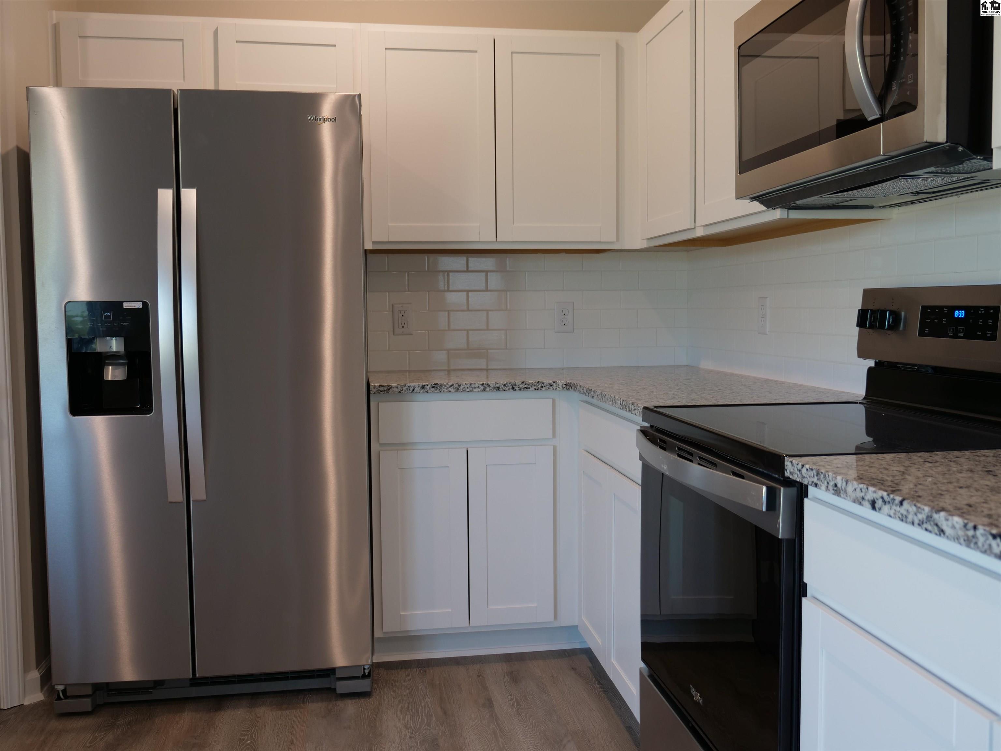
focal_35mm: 32
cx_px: 500
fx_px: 925
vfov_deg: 44.2
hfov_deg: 56.8
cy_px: 376
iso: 250
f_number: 2.8
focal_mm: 16
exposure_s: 1/60
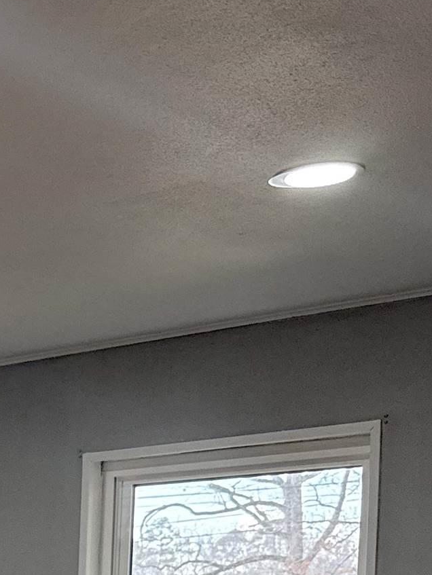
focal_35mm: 87
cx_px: -332
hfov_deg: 14.9
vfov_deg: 20.4
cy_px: 761
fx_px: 1447
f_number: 1.78
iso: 200
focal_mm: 6.76
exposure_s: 1/182
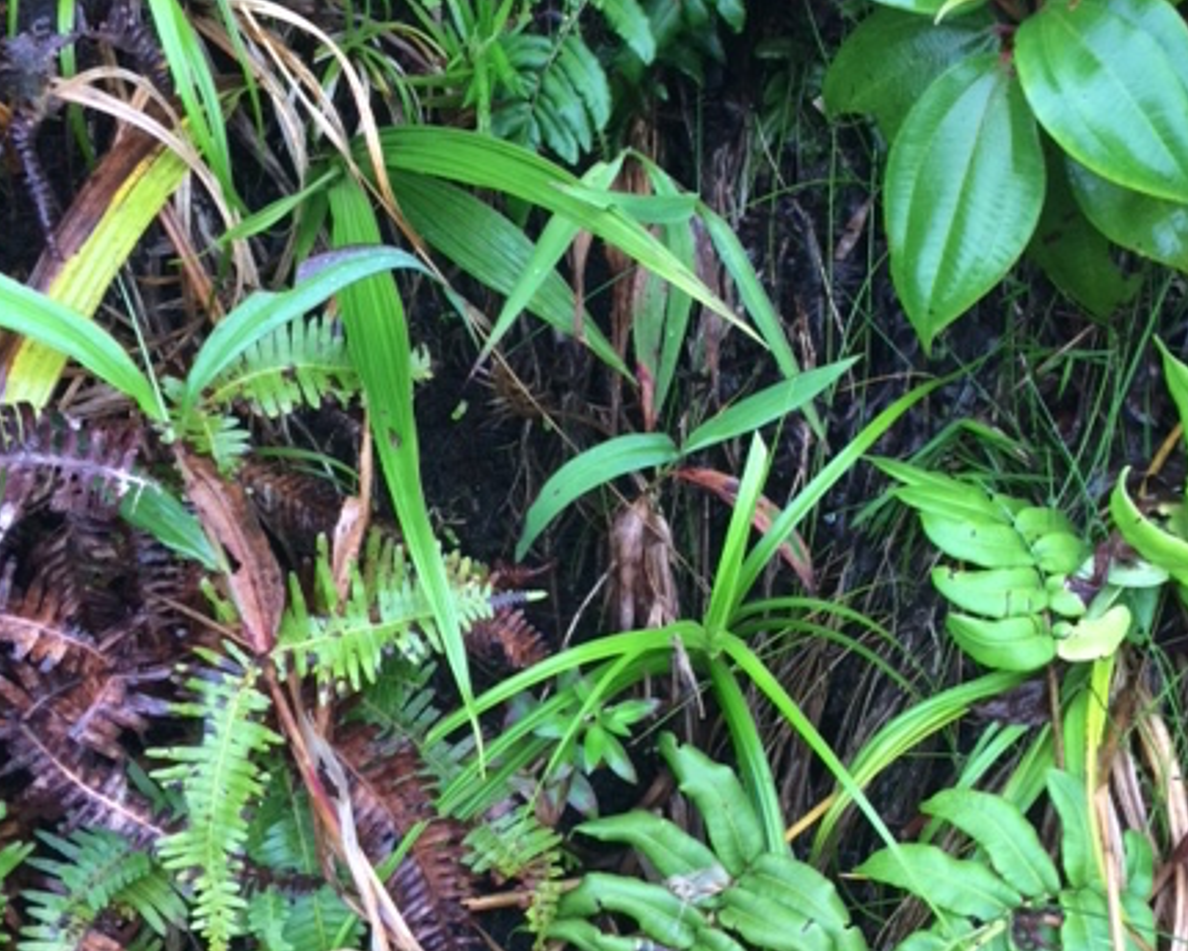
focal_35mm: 42
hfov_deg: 43.8
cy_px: 455
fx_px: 1477
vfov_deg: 35.7
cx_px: 623
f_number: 2.2
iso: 200
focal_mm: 4.15
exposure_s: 1/33
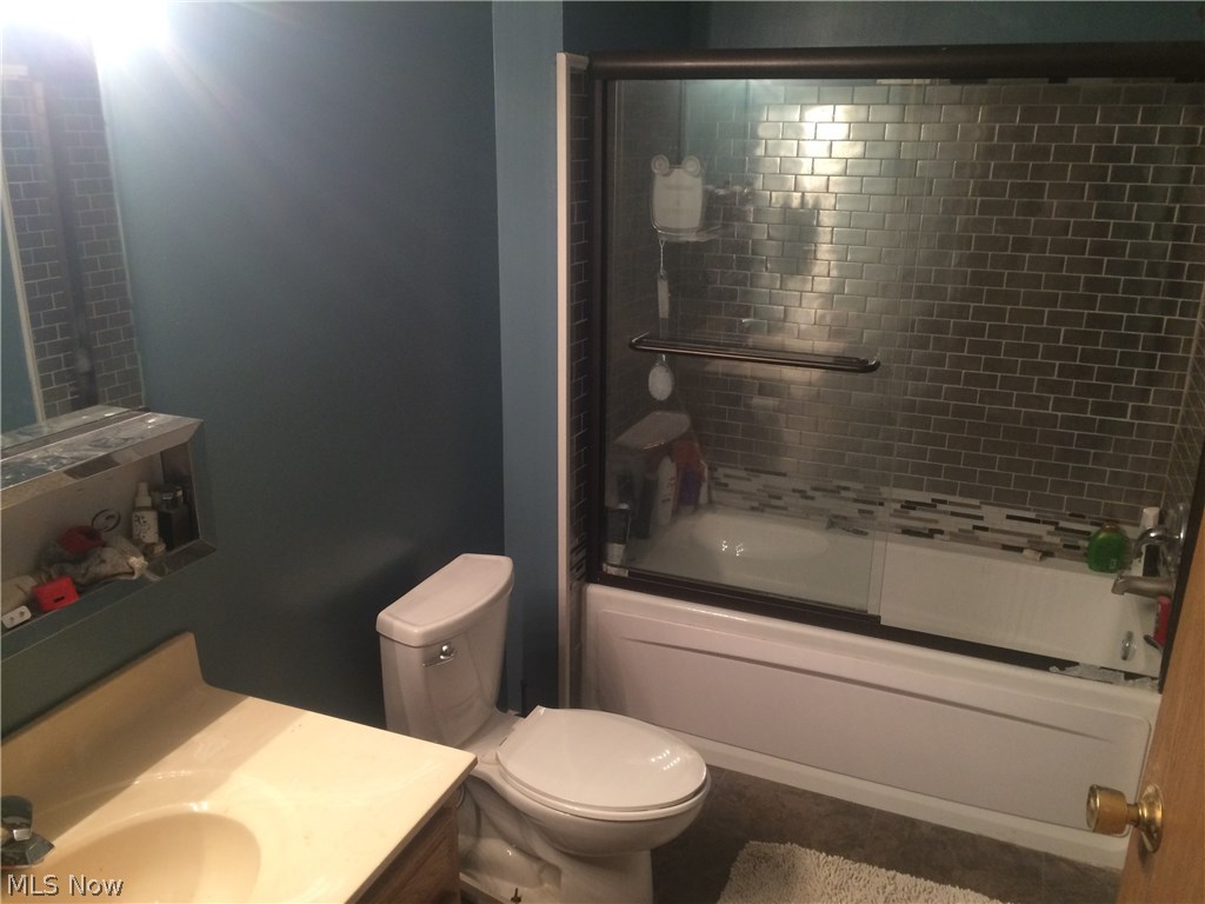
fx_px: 1010
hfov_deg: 61.7
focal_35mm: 29
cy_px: 452
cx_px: 602
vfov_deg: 48.2
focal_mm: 4.15
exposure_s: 1/30
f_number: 2.2
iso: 125
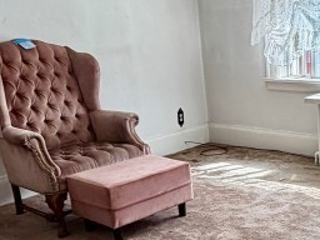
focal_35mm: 56
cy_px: 179
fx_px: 518
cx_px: 319
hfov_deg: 31.8
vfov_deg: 25.8
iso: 64
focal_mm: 2.22
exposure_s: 1/121
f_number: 2.2
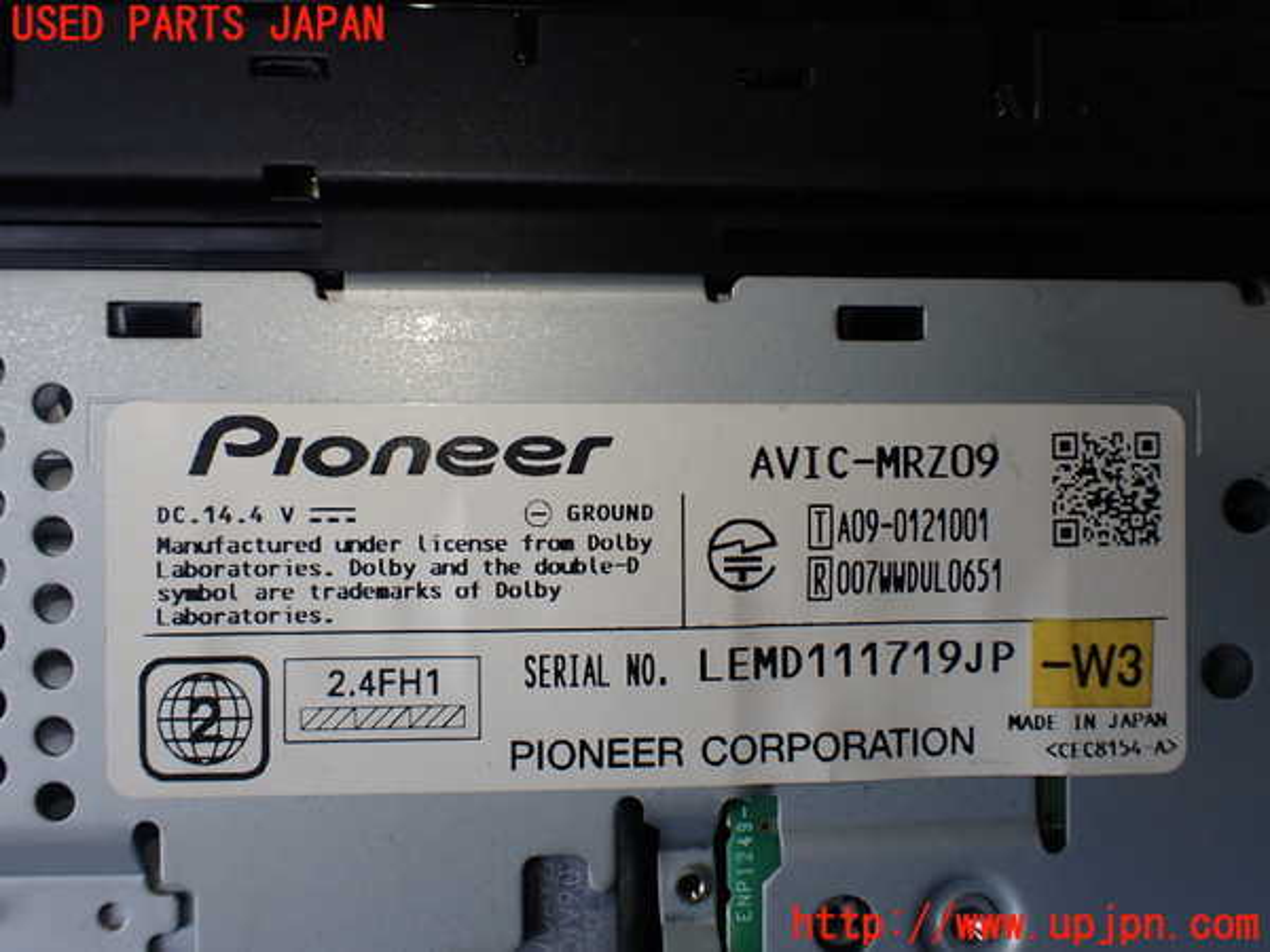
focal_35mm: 30
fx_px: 1101
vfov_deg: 46.8
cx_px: 635
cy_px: 476
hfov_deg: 60.0
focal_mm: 5.4
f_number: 3.2
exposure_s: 1/160
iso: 100
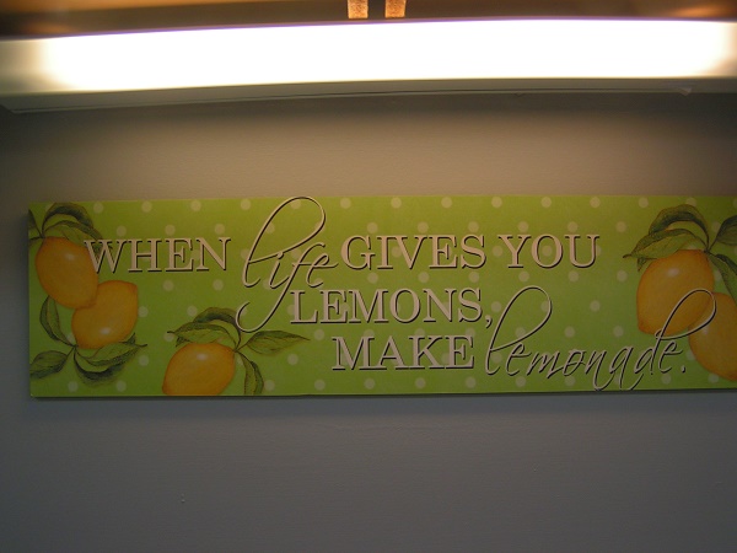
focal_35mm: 38
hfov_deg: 49.0
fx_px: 809
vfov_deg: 37.7
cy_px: 276
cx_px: 368
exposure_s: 1/50
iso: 64
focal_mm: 5.8
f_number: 2.8
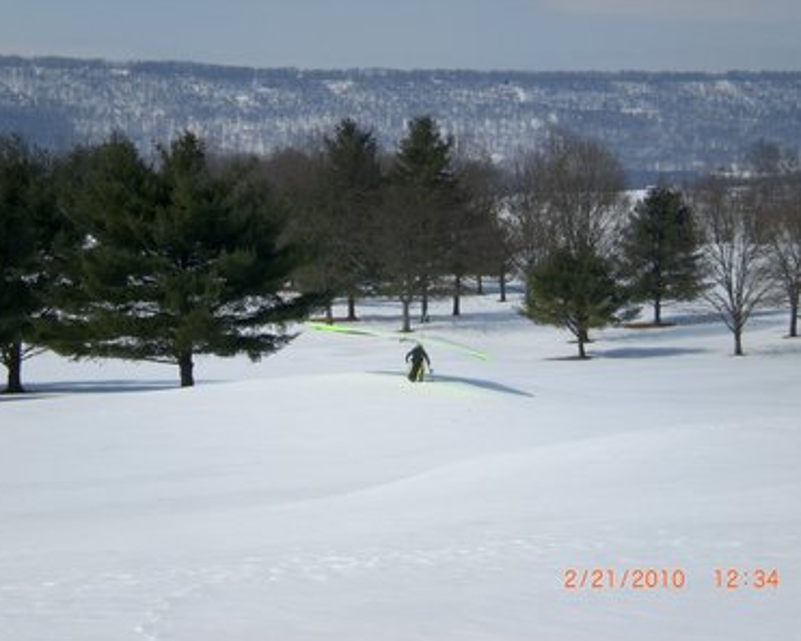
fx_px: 2846
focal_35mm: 120
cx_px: 399
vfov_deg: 12.9
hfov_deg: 16.0
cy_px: 322
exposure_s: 1/400
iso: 50
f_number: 8.4
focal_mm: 18.9
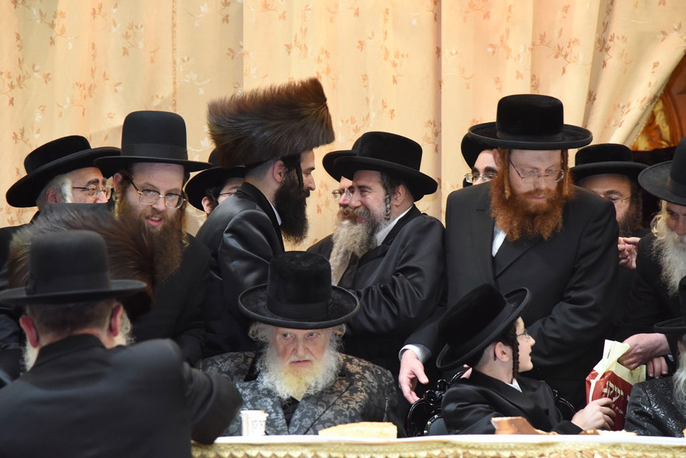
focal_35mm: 120
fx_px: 2287
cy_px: 229
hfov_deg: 17.1
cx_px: 343
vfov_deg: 11.4
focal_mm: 120
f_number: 5
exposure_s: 1/125
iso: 3200
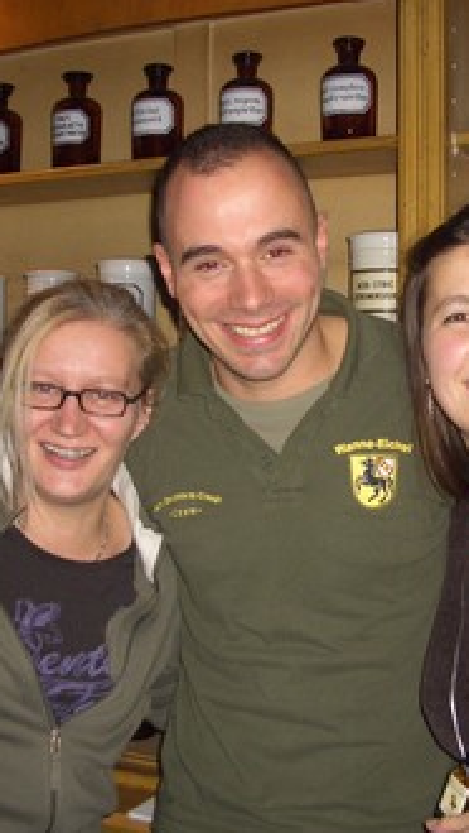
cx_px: 265
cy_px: 422
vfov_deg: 39.8
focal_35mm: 52
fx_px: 1148
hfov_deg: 23.1
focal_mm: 5.8
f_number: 2.6
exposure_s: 1/60
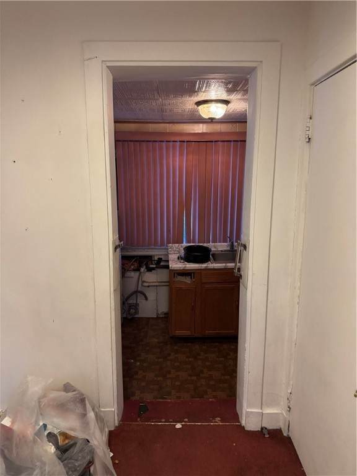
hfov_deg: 56.8
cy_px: 238
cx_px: 178
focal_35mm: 24
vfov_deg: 71.6
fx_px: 330
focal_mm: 6.76
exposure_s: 1/60
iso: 800
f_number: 1.78
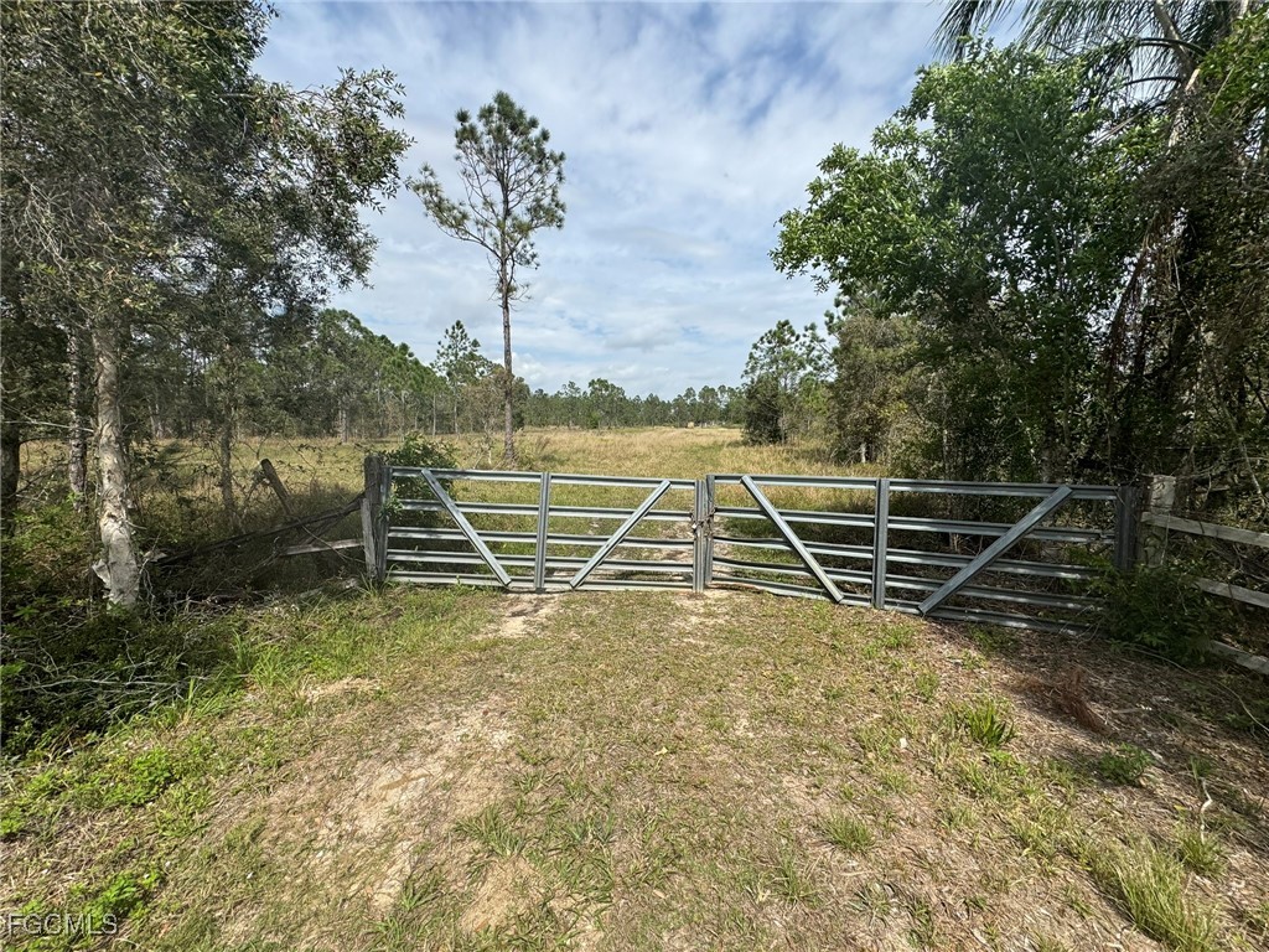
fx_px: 513
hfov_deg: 102.1
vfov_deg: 85.7
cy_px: 476
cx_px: 634
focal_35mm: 14
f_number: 2.2
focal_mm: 2.22
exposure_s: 1/2584
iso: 50
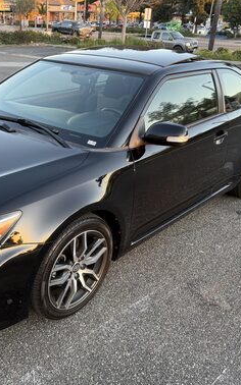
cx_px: 60
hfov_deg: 35.4
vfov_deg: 55.3
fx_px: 368
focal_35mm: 35
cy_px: 195
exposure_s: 1/121
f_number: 1.78
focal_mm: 6.76
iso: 100
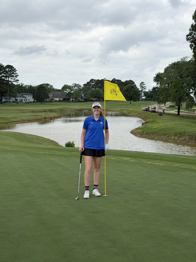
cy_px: 131
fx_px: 362
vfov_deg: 39.7
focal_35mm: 48
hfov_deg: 30.3
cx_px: 98
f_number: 1.78
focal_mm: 6.76
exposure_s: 1/4587
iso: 64
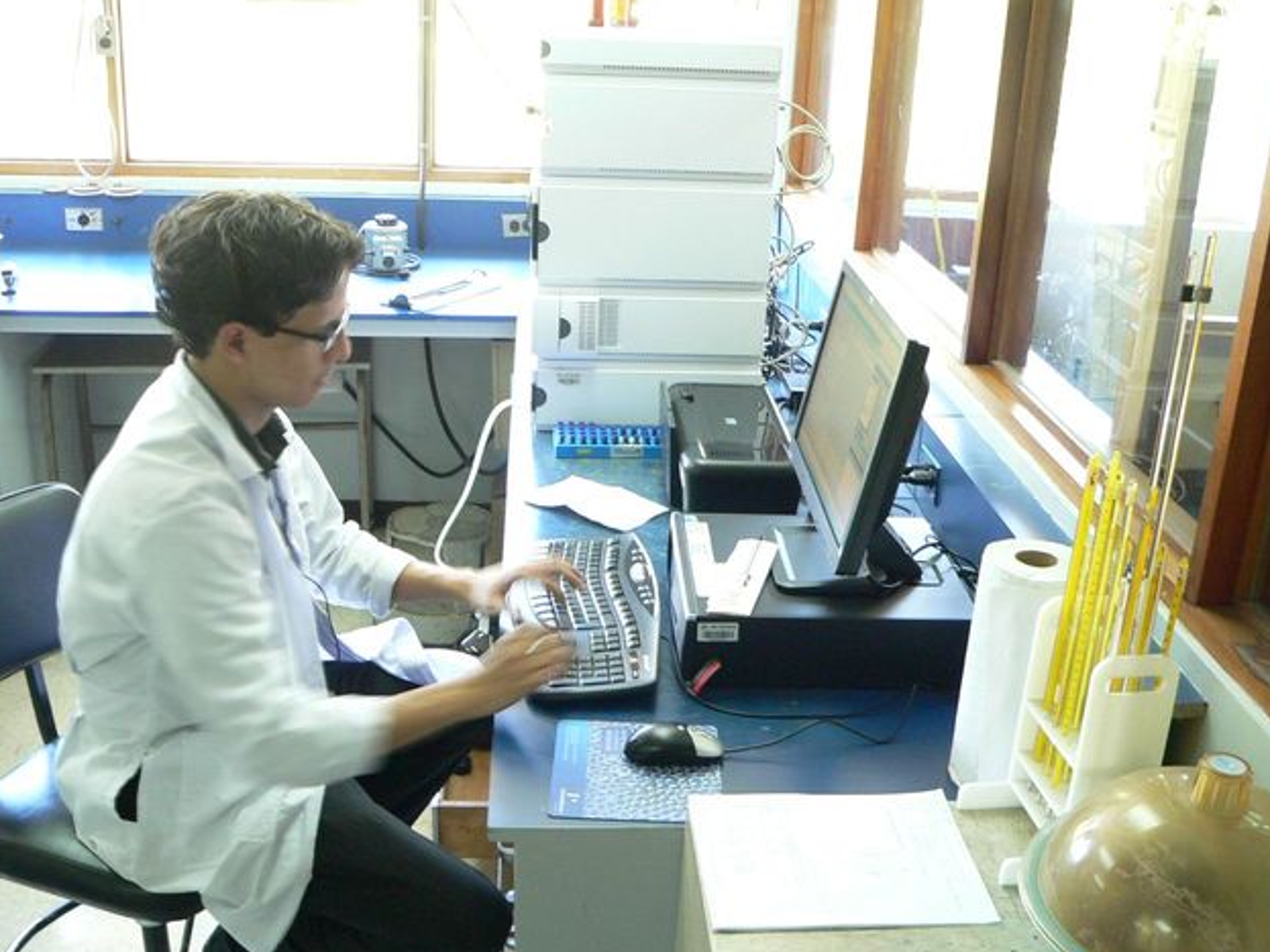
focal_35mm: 37
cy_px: 483
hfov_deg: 50.1
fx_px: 1357
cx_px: 636
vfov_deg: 38.7
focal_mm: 6
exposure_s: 1/10
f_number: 2.8
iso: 200
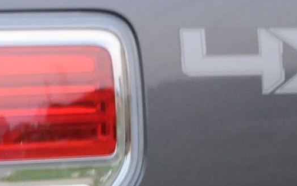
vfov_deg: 3.3
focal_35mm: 402
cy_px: 216
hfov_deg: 5.1
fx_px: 3257
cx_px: -250
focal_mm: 55
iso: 800
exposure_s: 1/30
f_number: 4
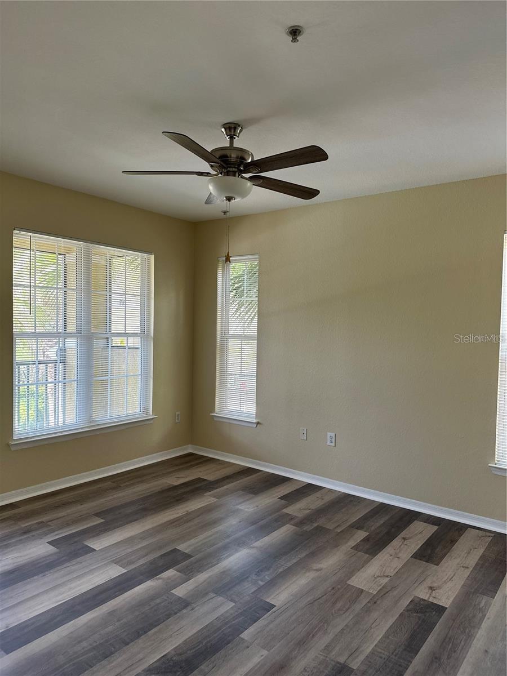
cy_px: 338
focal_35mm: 24
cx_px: 254
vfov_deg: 71.6
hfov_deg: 56.8
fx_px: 469
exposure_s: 1/120
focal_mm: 6.86
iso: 160
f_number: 1.78
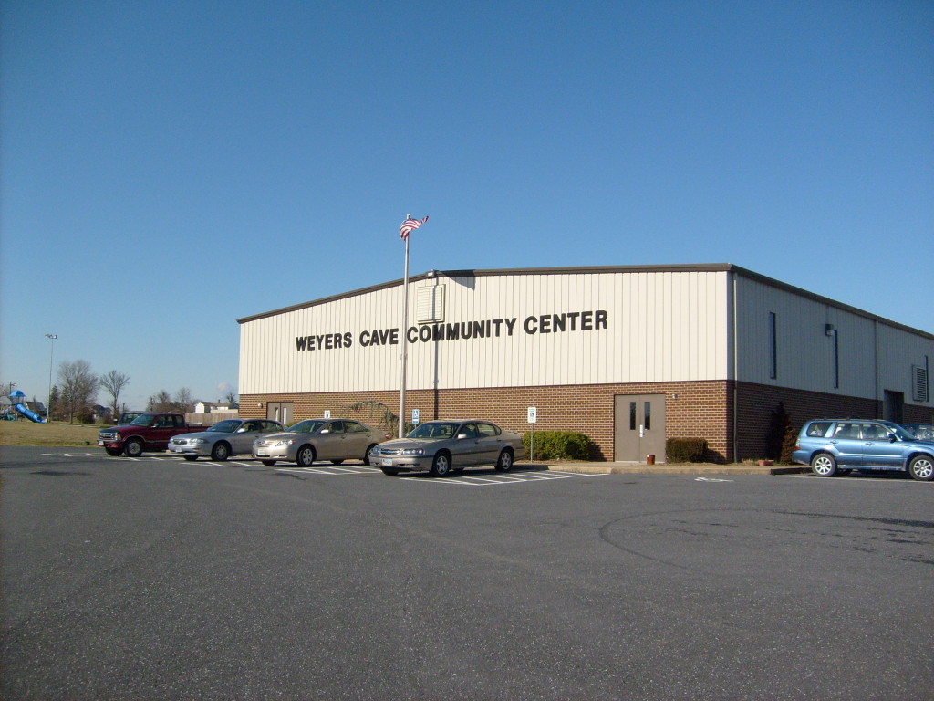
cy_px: 350
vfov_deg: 40.7
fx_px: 944
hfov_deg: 52.6
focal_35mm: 35
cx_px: 467
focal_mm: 5.8
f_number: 7.1
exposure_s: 1/350
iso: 80
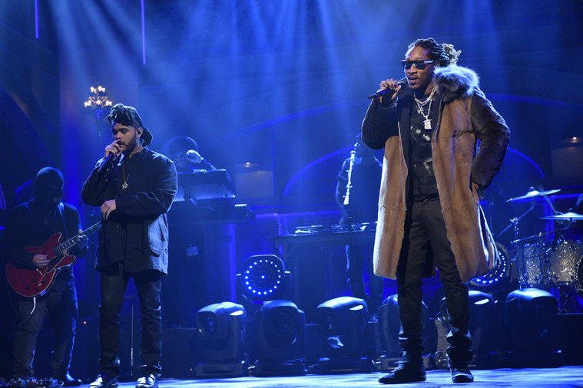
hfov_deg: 28.8
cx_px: 292
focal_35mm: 70
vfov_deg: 19.5
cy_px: 194
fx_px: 1134
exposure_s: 1/125
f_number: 3.5
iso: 3200
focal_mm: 70
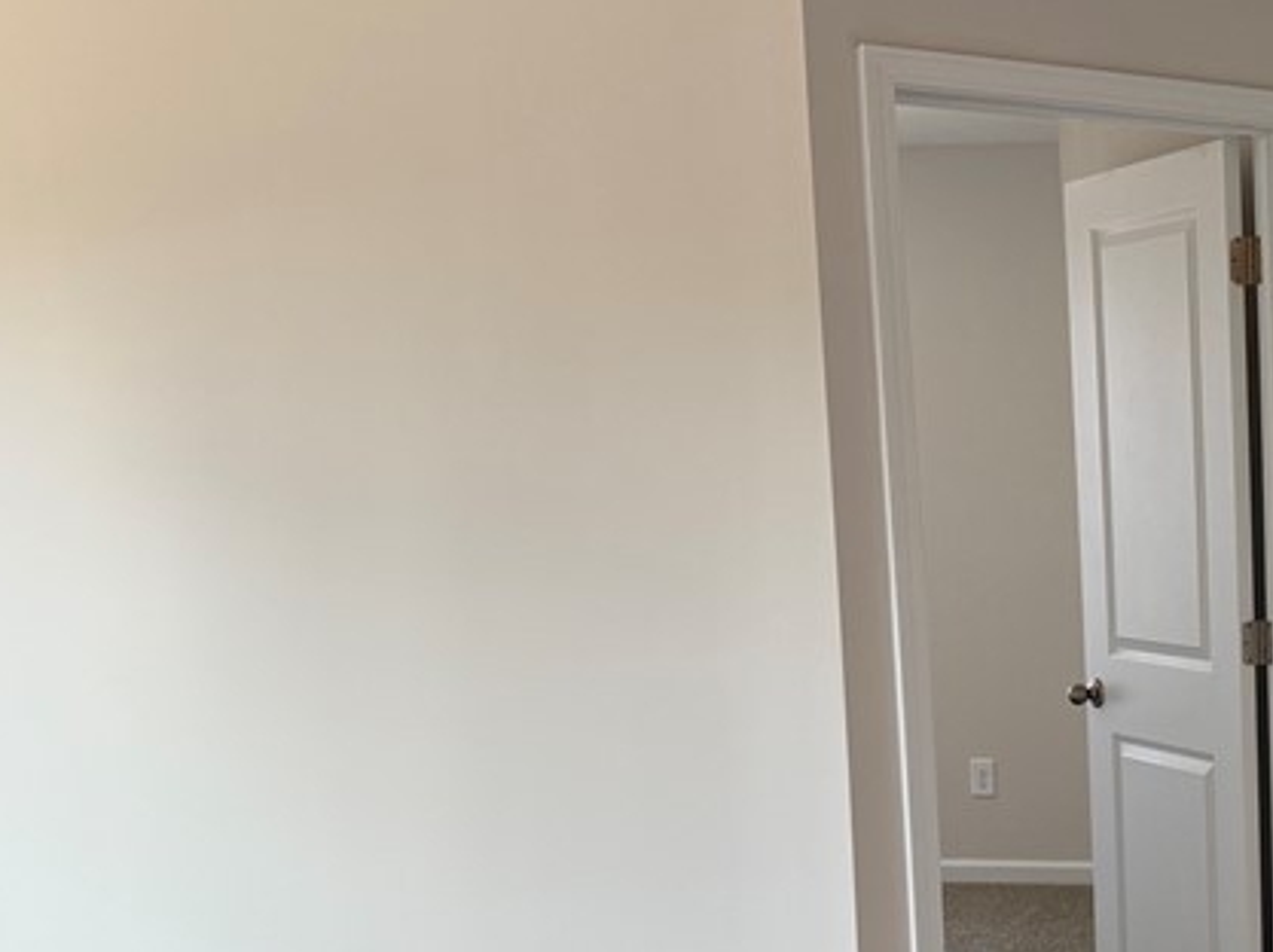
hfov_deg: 29.1
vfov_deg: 24.3
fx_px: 2168
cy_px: 793
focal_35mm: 59
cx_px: 1450
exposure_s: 1/120
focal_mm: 6.76
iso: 125
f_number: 1.78
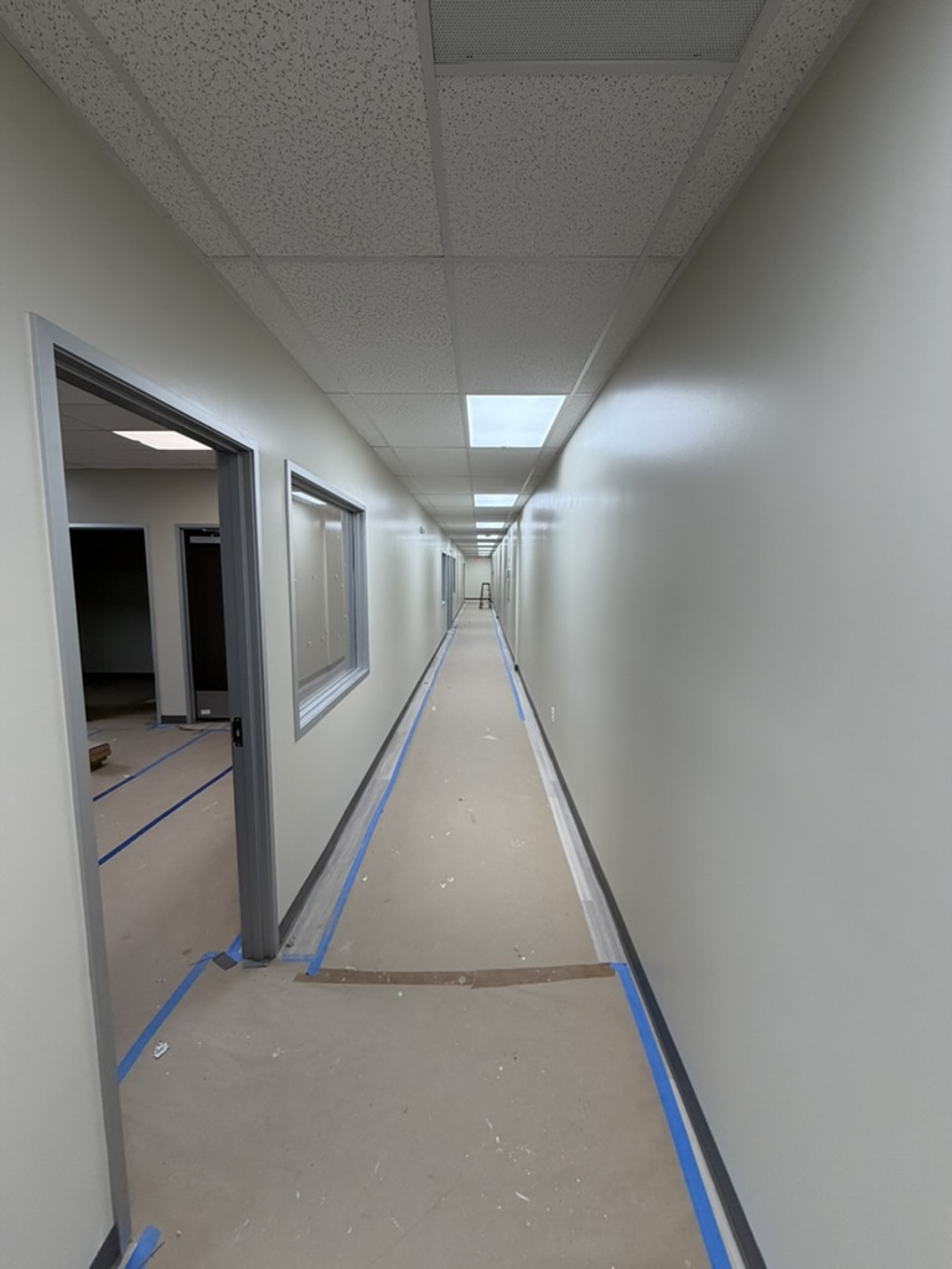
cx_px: 476
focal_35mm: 14
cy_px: 634
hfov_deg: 85.7
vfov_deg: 102.1
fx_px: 513
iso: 160
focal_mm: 2.22
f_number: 2.2
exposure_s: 1/121
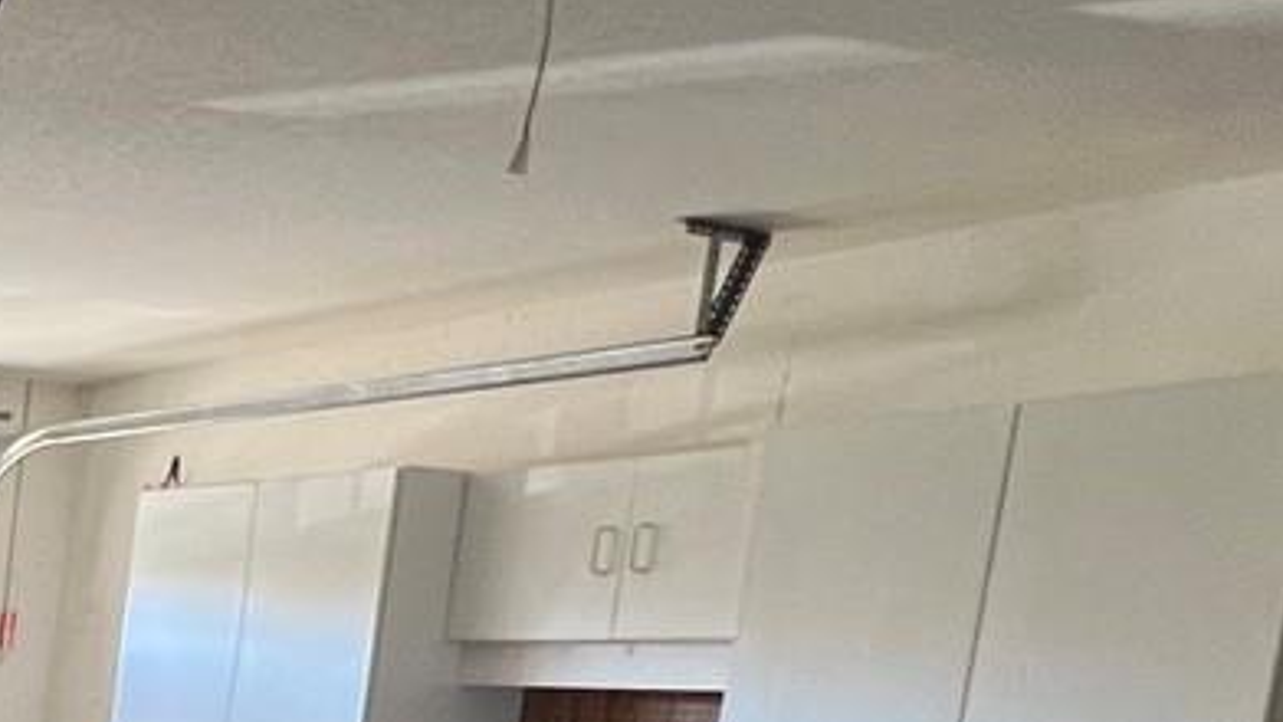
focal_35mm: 58
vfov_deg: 18.8
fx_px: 1973
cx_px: -758
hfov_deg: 25.0
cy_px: 1008
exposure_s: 1/120
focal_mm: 1.57
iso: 200
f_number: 1.8
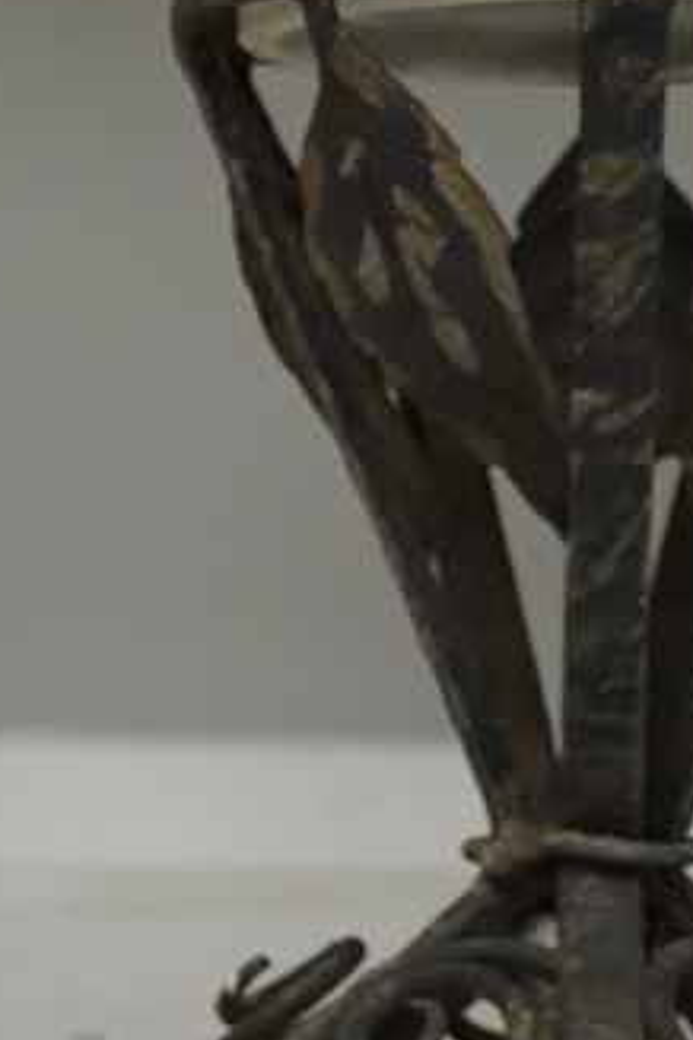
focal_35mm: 155
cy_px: -444
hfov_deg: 8.8
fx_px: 4475
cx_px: 458
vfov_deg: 12.7
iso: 2500
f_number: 11
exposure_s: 1/160
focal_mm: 30
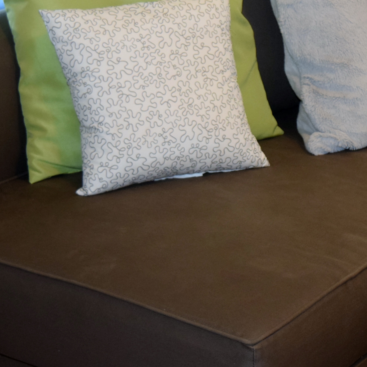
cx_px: 356
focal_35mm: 114
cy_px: 135
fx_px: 1367
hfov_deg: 15.1
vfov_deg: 15.3
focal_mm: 38
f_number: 4.8
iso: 1400
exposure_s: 1/60
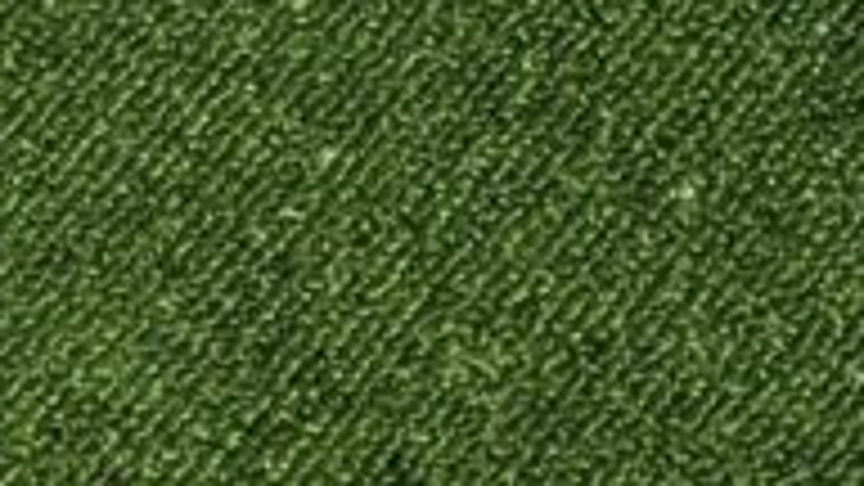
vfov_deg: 7.3
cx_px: 2038
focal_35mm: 142
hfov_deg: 12.2
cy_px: 1580
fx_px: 3253
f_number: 1.6
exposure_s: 1/100
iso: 50
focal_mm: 5.1
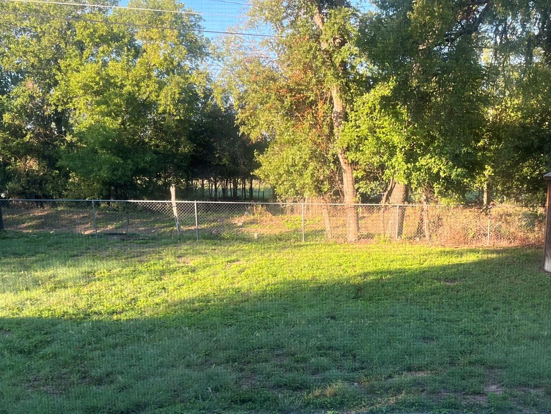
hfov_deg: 43.3
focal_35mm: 43
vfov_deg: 32.9
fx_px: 685
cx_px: 366
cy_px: 316
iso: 40
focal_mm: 5.1
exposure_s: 1/163
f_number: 1.6
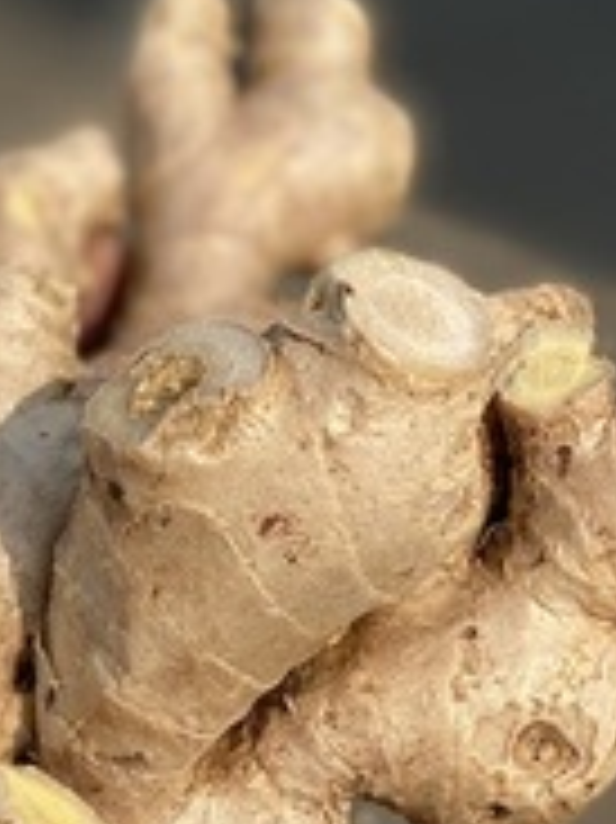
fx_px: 3373
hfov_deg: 10.3
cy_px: 572
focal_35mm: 142
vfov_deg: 13.9
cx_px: -70
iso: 20
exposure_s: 1/1712
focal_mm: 6
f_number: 2
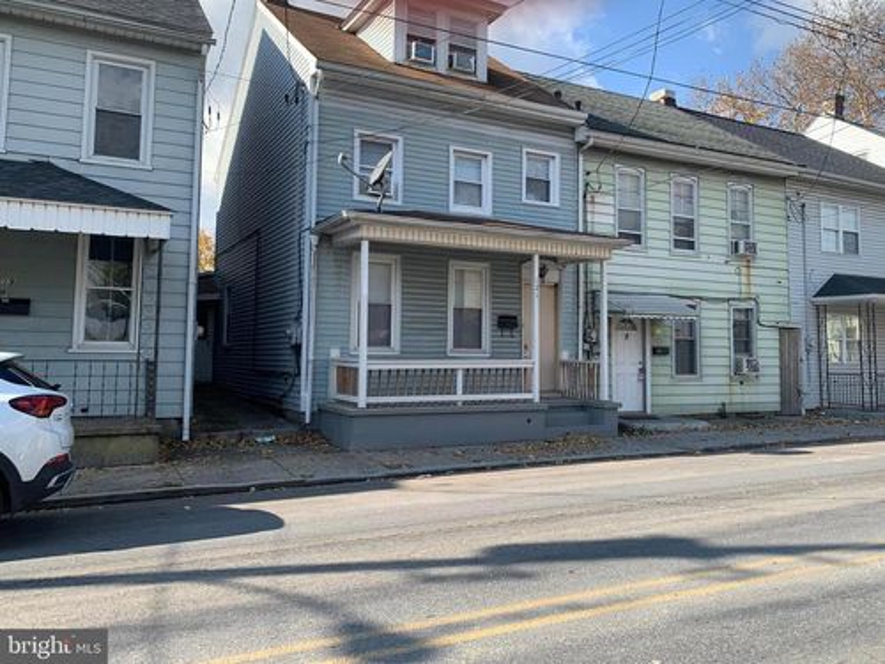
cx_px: 442
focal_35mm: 26
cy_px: 332
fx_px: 665
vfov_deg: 53.1
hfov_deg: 67.3
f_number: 1.8
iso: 25
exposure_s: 1/1124
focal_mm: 4.25
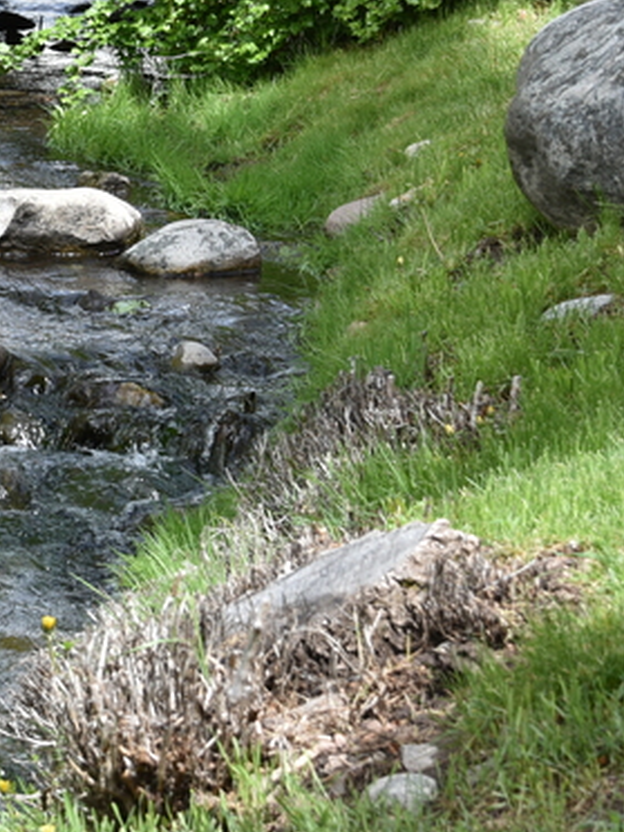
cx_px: 60
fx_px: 6201
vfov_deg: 7.7
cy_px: 105
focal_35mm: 258
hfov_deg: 5.8
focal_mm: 78
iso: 100
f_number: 7.1
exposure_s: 1/200
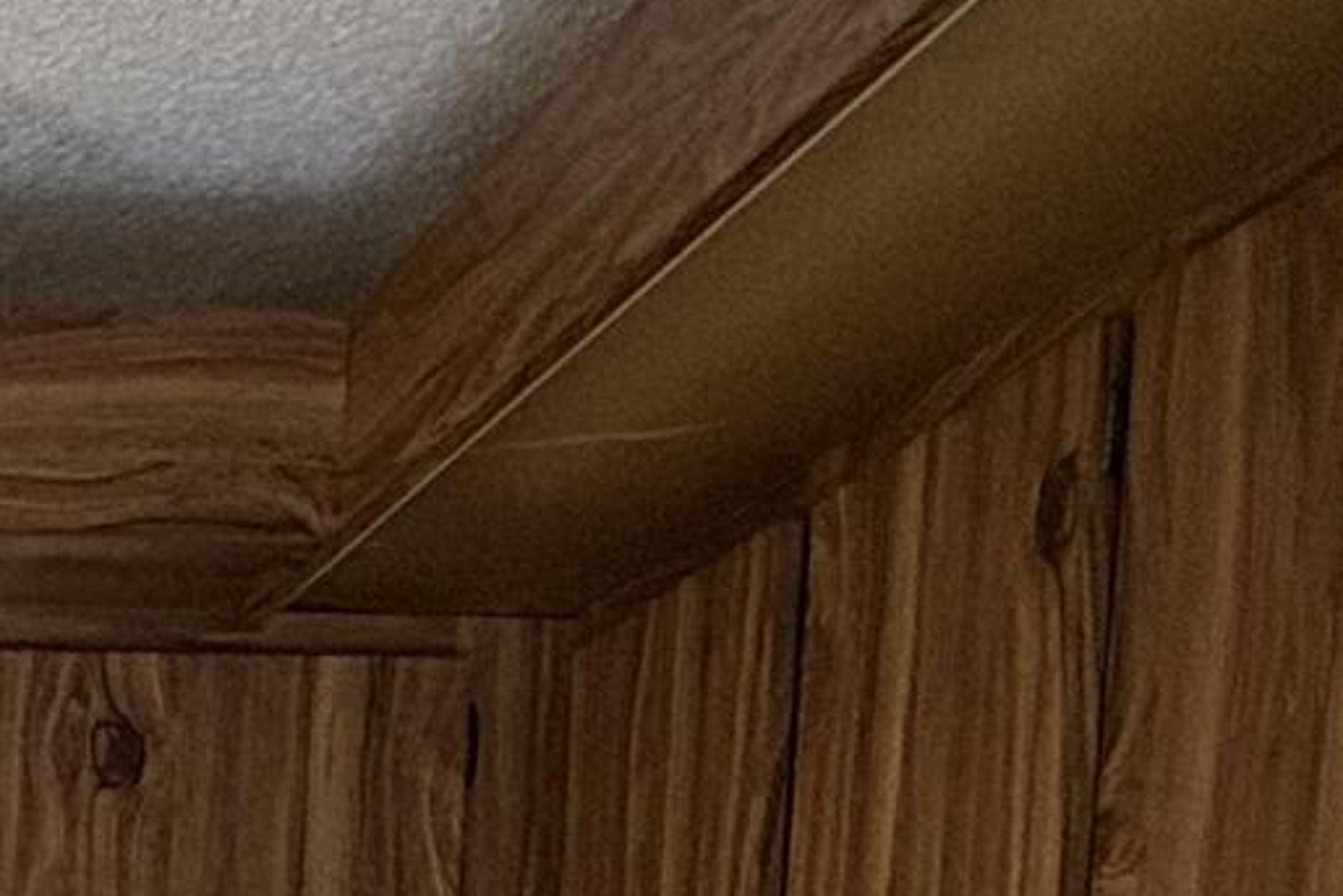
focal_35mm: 85
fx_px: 3172
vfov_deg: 13.4
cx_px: -724
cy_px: 1876
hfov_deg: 20.2
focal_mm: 2.22
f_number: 2.2
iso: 160
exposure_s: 1/60
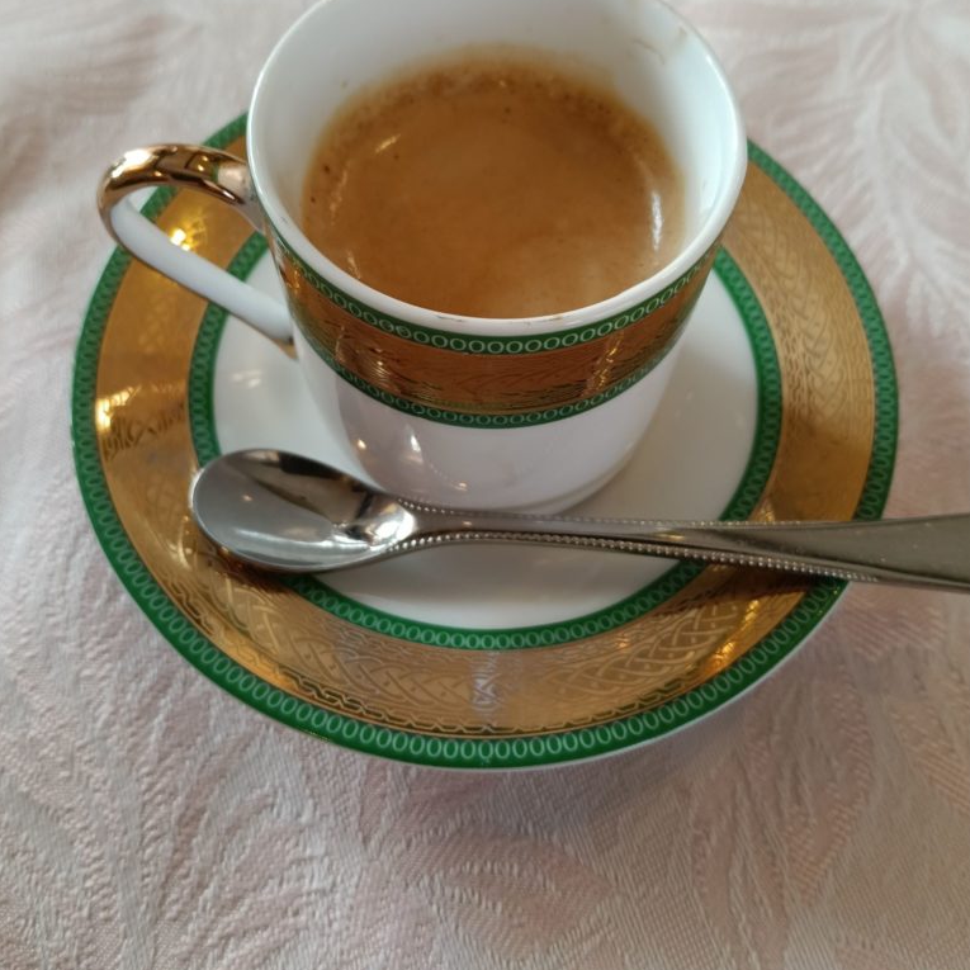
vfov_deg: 50.4
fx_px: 1014
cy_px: 339
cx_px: 484
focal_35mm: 32
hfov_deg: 51.1
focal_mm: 3.98
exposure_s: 1/33.3
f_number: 1.8
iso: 160
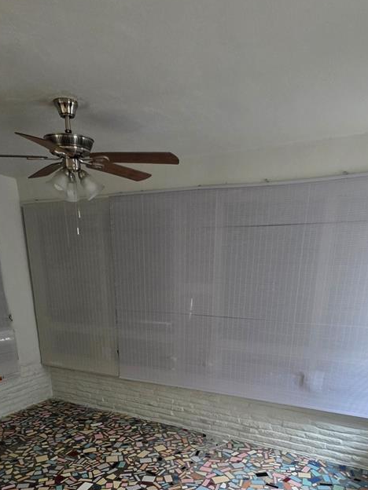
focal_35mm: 25
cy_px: 397
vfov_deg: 63.0
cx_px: 179
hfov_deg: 54.9
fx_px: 354
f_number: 1.9
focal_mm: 2.2
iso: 320
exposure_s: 1/60
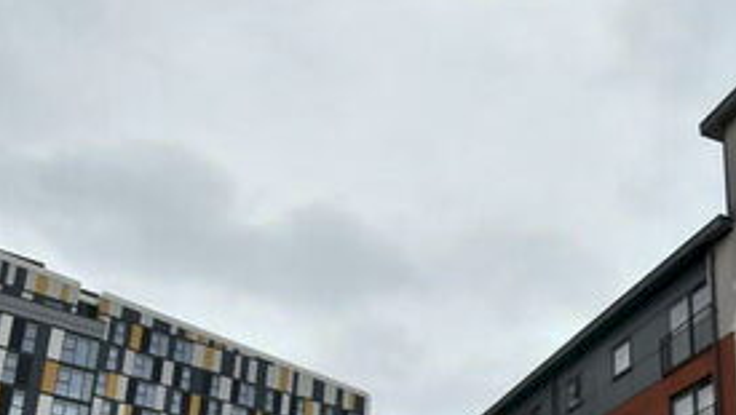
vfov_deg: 26.7
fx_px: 781
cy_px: 486
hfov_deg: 47.8
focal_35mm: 40
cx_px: 586
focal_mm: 10
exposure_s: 1/200
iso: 100
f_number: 7.1
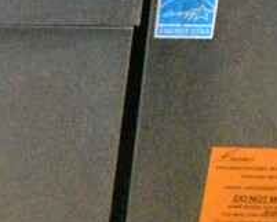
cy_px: -92
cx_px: -66
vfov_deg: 11.6
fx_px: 1050
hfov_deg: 14.5
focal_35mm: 128
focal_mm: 20
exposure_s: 1/250
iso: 25600
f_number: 9
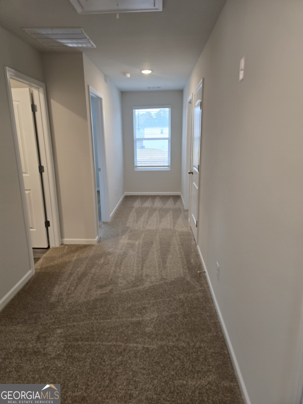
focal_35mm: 23
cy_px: 202
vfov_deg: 73.9
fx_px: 268
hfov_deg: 58.9
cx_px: 152
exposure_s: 1/120
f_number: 1.7
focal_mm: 6.3
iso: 160
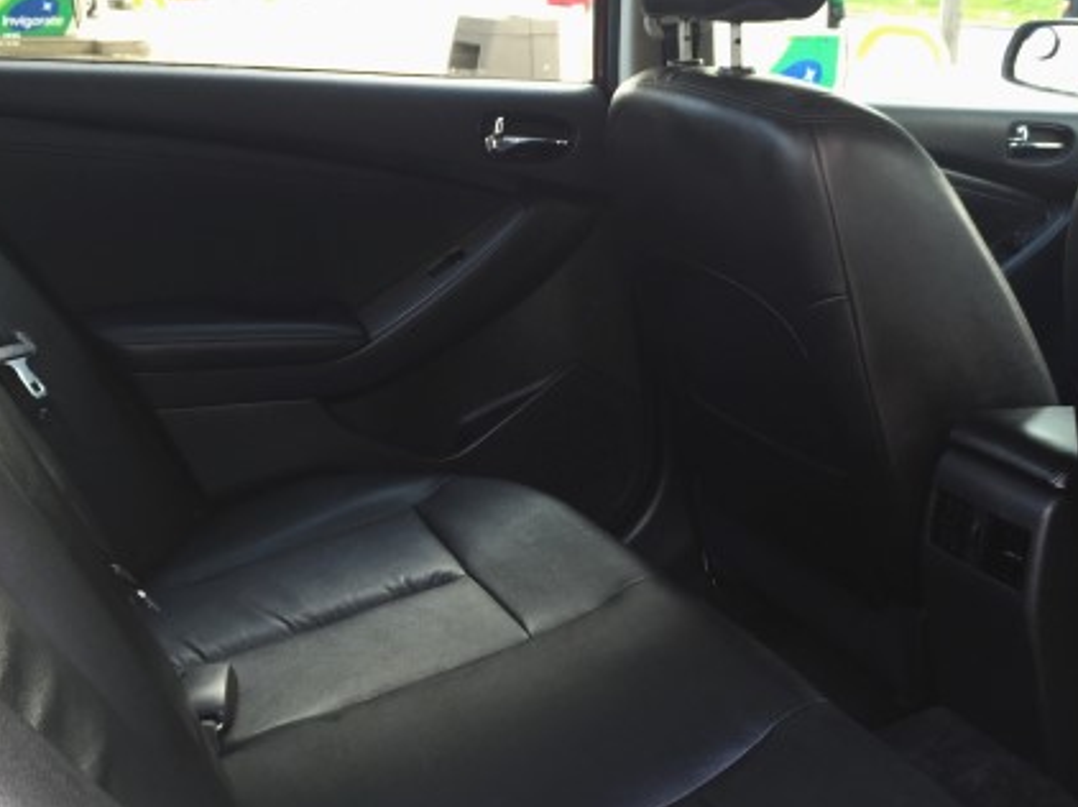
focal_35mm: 44
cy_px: 485
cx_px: 705
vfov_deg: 32.7
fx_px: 1369
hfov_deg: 42.5
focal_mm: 4.15
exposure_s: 1/40
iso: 32
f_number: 2.2
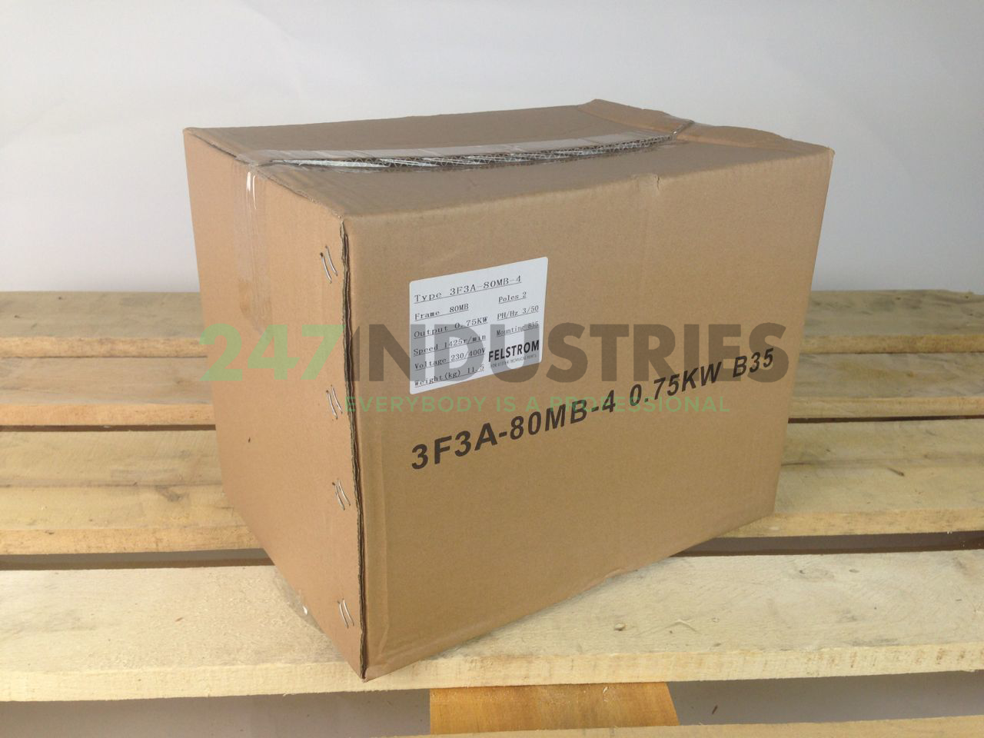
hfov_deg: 55.4
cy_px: 369
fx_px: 938
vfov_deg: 42.9
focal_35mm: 33
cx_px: 492
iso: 50
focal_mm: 4.12
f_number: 2.4
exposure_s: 1/147
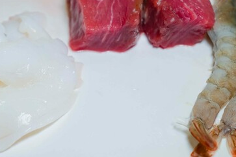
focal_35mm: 124
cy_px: 40
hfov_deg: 16.4
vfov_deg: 11.0
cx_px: 38
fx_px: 813
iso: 200
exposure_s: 1/60
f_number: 4.5
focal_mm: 53
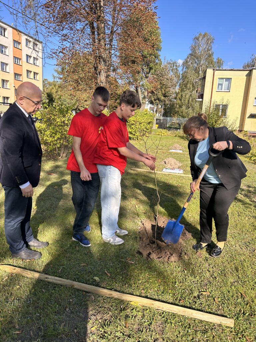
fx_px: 256
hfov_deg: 53.1
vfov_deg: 67.3
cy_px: 171
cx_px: 128
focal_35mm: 26
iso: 50
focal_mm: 5.7
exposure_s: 1/1511
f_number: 1.5
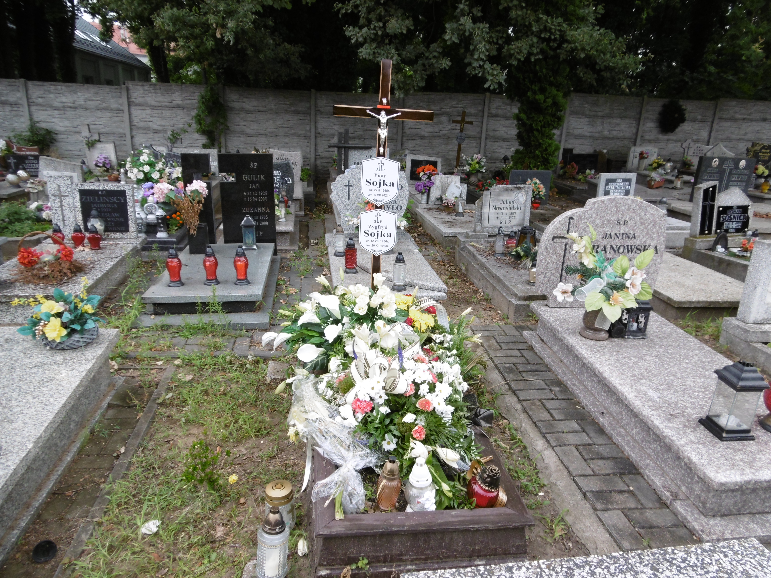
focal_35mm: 24
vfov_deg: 56.8
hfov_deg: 71.6
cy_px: 289
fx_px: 535
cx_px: 386
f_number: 3.1
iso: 100
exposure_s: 1/100
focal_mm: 4.3
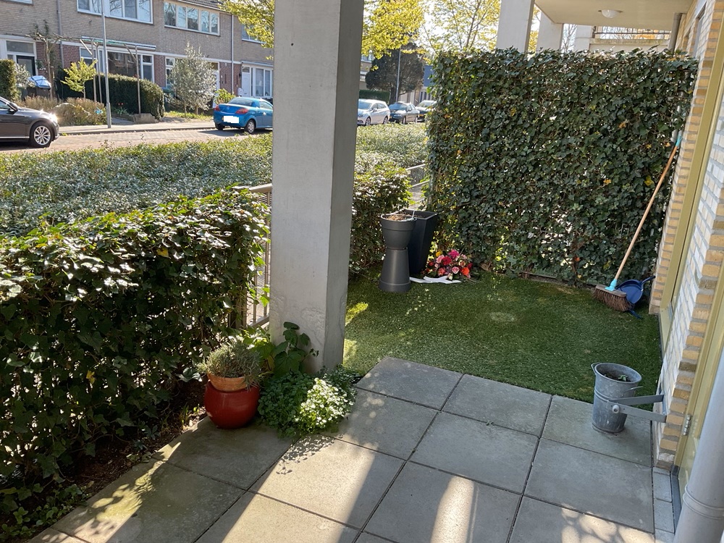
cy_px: 272
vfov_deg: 48.2
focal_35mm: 29
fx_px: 607
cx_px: 362
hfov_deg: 61.7
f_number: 1.8
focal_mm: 3
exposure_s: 1/191
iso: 16
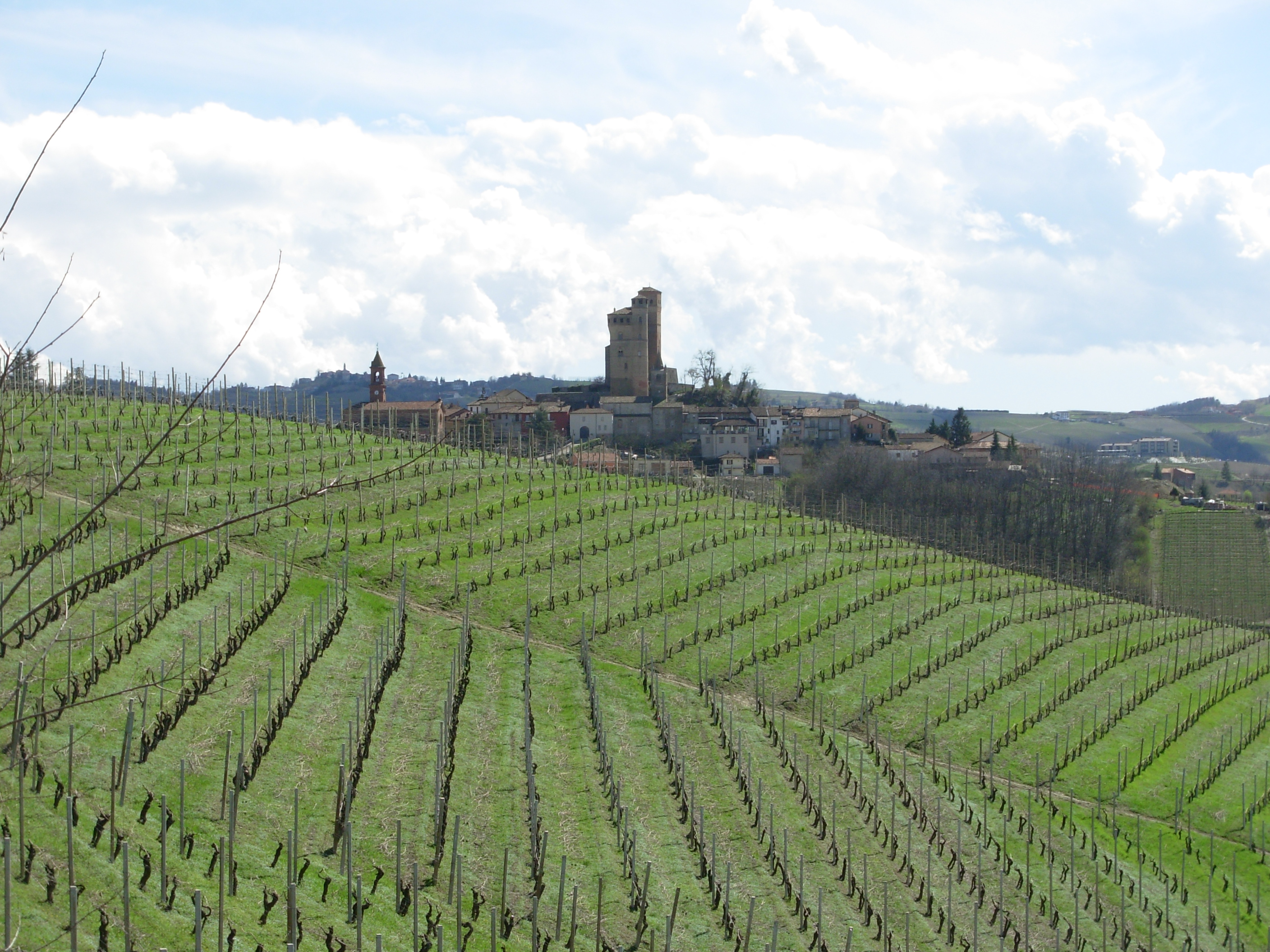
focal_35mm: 82
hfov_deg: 23.8
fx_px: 3008
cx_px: 635
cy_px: 476
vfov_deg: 18.0
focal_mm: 13.5
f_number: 3.7
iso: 50
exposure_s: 1/837
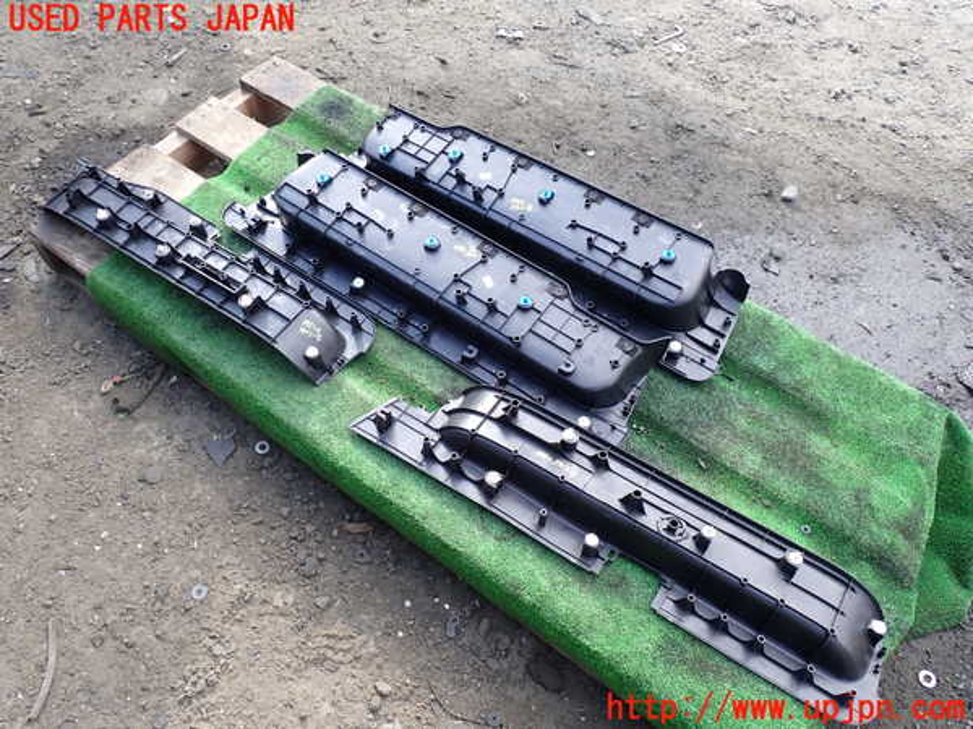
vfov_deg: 46.8
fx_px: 843
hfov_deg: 60.0
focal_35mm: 30
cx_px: 486
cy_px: 364
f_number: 3.2
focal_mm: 5.4
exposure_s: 1/125
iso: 100
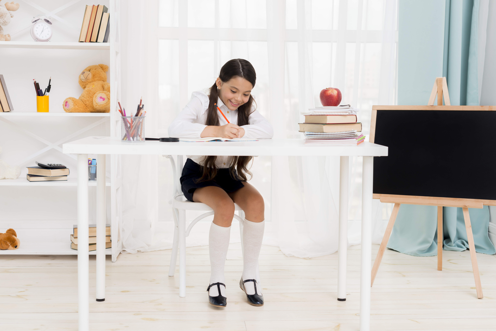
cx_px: 248
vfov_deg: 27.0
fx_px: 689
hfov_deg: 39.6
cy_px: 166
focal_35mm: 50
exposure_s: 1/160
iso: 200
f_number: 4
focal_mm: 50
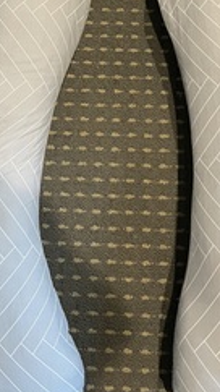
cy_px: 77
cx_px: 116
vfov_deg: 37.7
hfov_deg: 22.6
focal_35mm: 53
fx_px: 550
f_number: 1.6
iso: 400
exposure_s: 1/60
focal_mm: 4.2
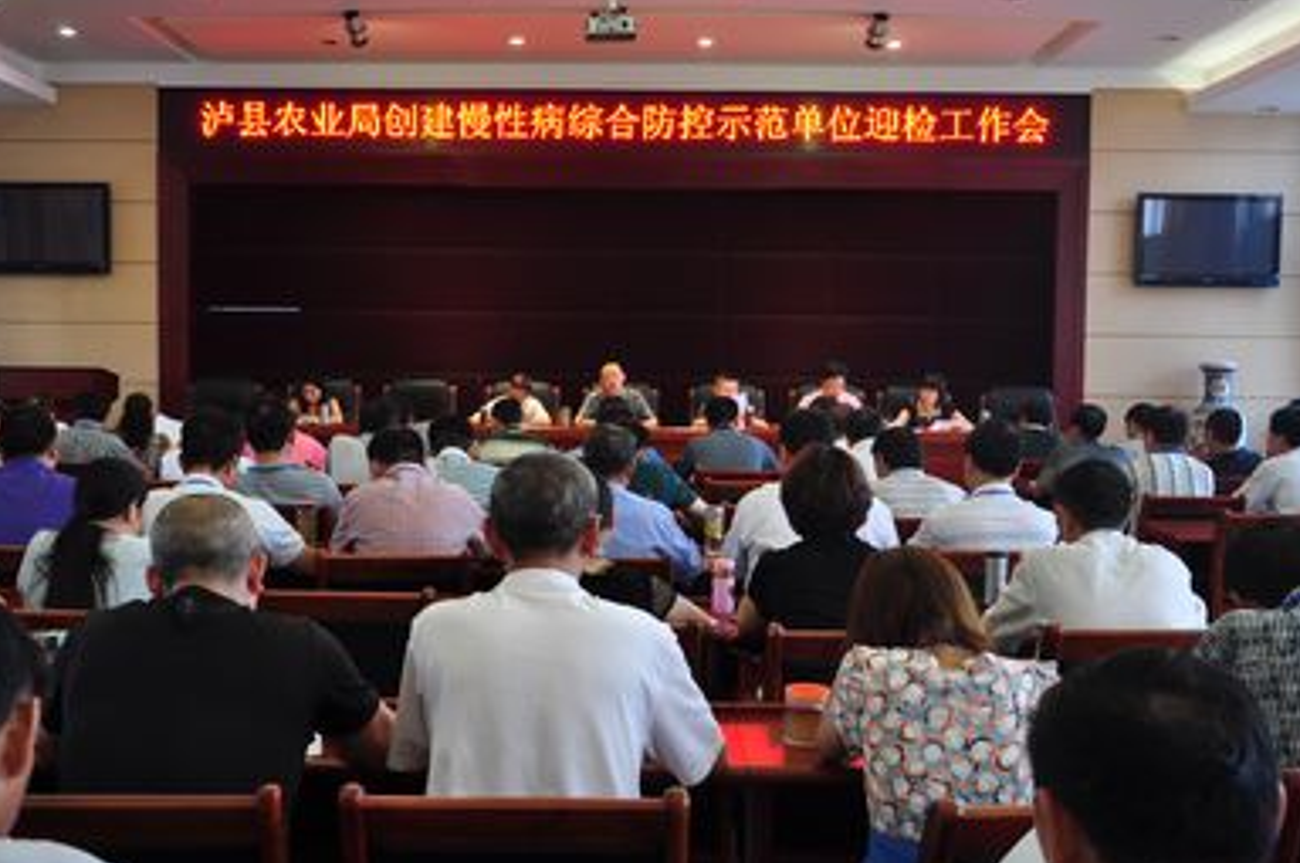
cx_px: 609
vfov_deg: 31.1
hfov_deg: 45.5
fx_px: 1551
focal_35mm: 43
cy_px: 470
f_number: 3.8
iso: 200
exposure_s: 1/30
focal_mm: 22
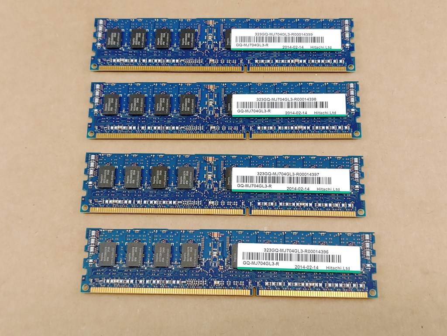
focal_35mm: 52
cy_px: 168
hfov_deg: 36.8
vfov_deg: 28.0
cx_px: 224
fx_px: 671
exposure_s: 1/66
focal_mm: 4.36
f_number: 1.8
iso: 100
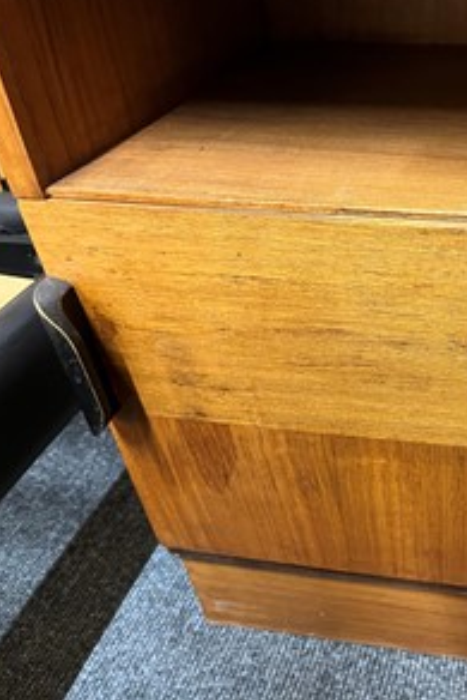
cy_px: 343
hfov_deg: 33.0
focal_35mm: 37
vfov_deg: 51.9
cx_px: 467
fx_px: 719
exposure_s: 1/33
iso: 400
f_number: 1.6
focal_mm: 5.1
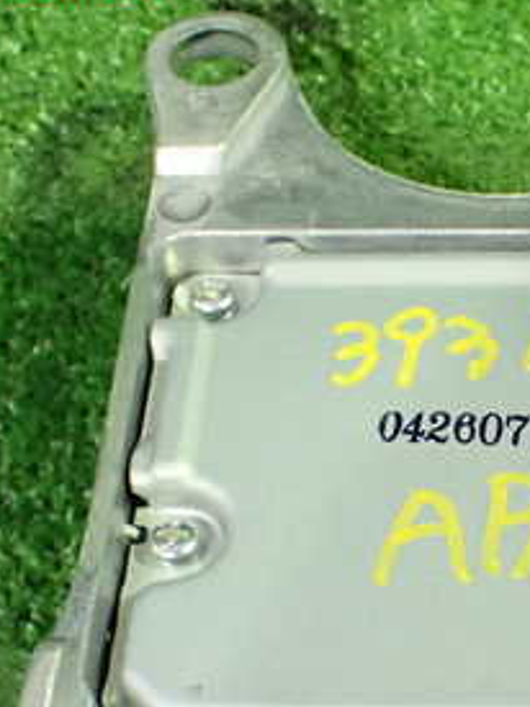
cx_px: 455
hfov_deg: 15.3
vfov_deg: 20.3
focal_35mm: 96
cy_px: 527
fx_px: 1961
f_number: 2.9
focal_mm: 7.84
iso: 1250
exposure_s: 1/40
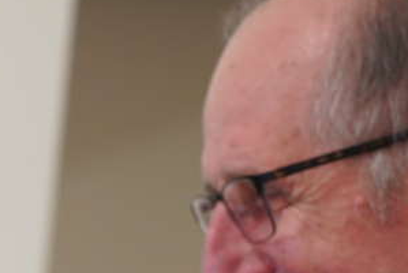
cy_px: 463
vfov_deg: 3.0
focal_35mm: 456
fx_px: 5173
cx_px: -135
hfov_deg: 4.5
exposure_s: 1/160
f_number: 4
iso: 1250
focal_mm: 105
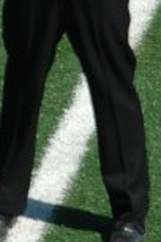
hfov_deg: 0.6
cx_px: 42
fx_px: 15817
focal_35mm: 2358
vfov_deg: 0.9
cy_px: -47
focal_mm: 400
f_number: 5.6
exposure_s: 1/1000
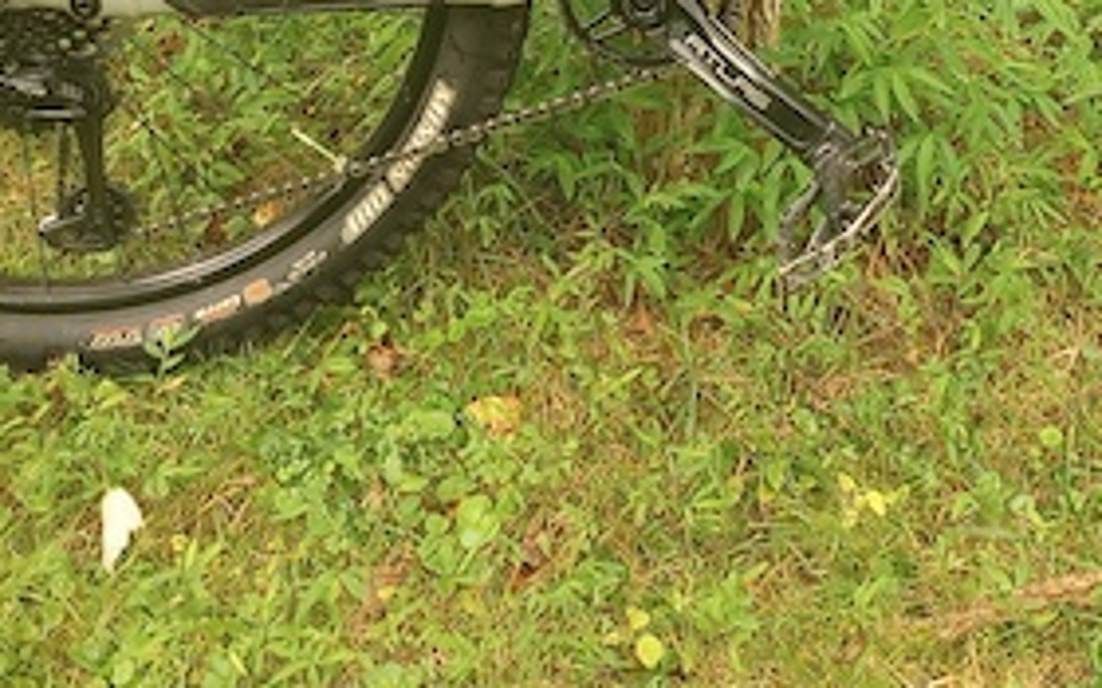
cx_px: 819
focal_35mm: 85
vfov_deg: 14.7
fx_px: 2553
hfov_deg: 24.1
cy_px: -197
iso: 471
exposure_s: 1/40
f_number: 1.8
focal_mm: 4.27
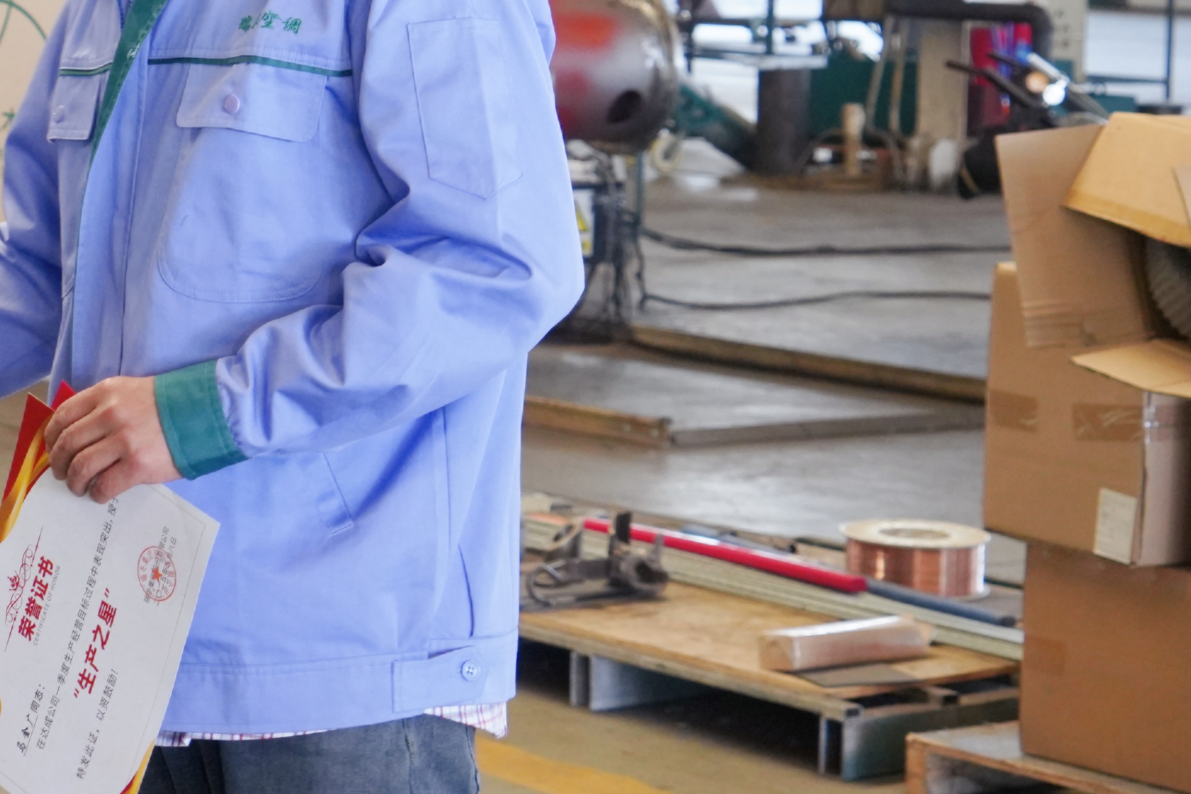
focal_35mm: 120
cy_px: -2
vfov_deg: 11.3
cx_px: -275
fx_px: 3970
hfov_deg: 16.3
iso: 1600
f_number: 5.6
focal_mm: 46
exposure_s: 1/50
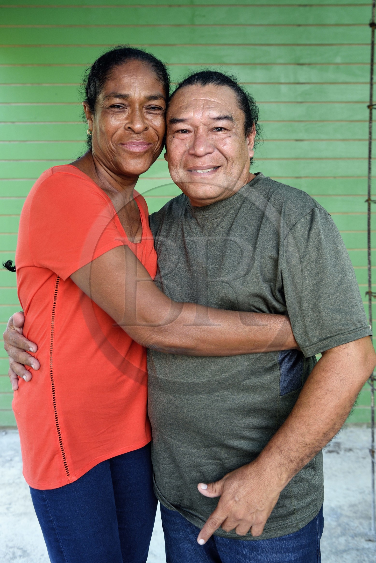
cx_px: 189
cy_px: 282
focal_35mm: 37
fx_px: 580
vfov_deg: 51.9
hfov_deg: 35.9
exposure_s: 1/80
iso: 800
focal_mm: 36
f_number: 5
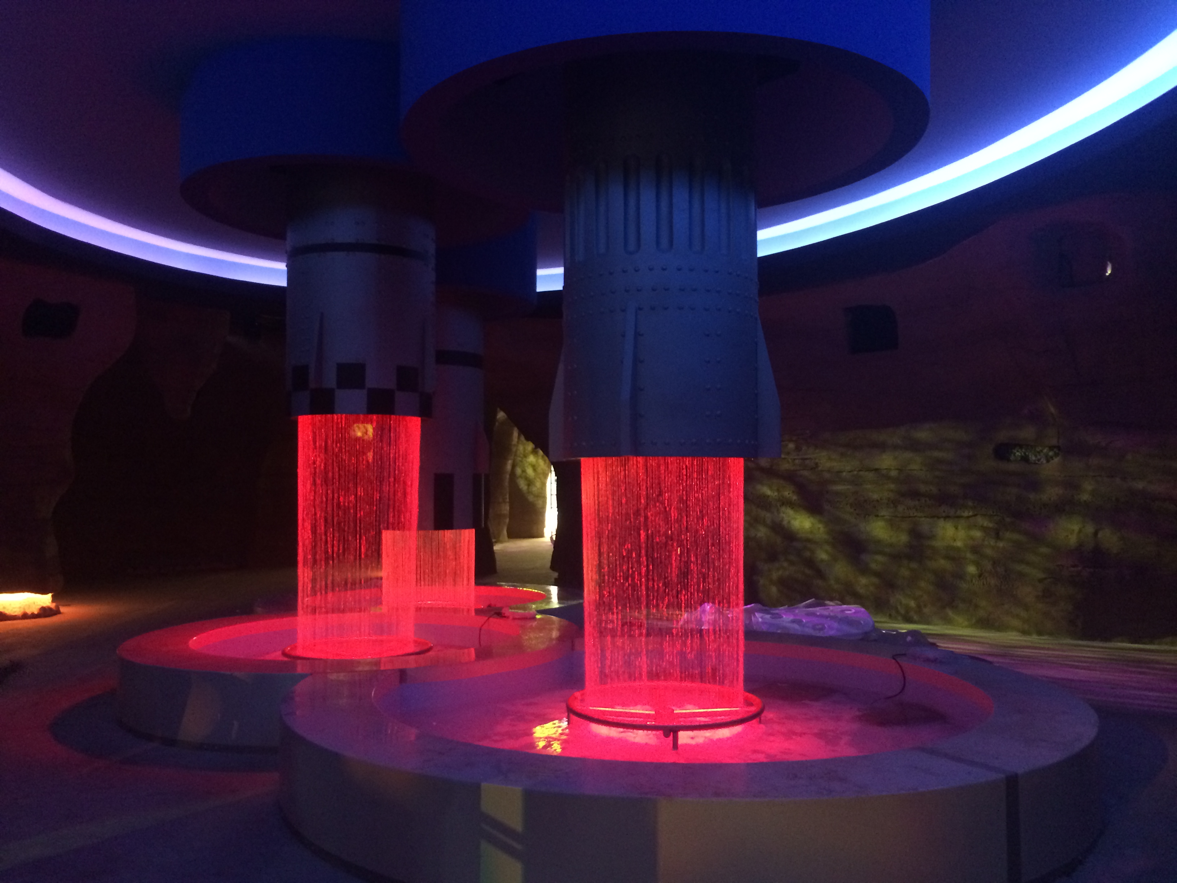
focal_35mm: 30
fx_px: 1020
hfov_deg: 60.0
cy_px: 442
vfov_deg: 46.8
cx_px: 588
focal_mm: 4.12
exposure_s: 1/15
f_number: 2.2
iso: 320
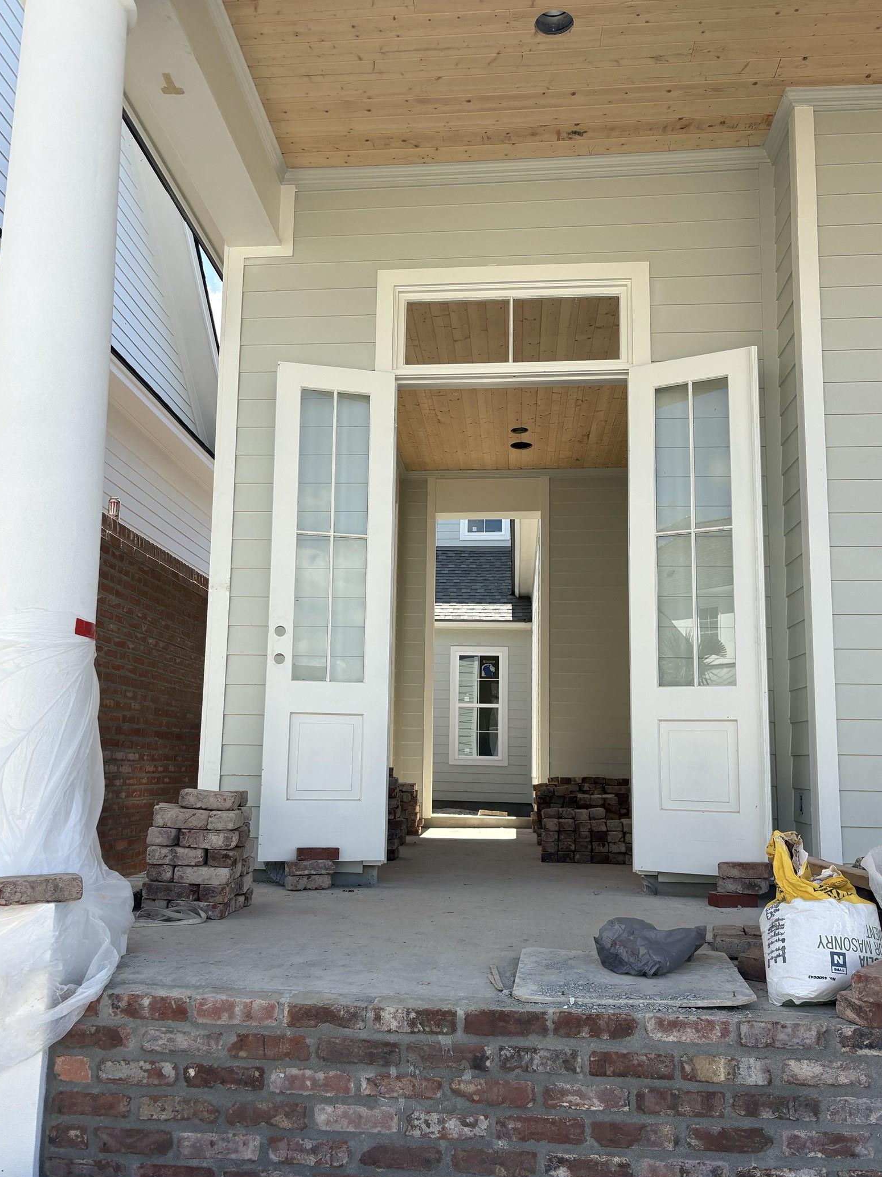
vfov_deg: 61.6
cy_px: 628
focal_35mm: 29
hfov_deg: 48.2
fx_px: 985
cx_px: 413
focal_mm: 5.96
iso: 50
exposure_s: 1/1953
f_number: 1.6
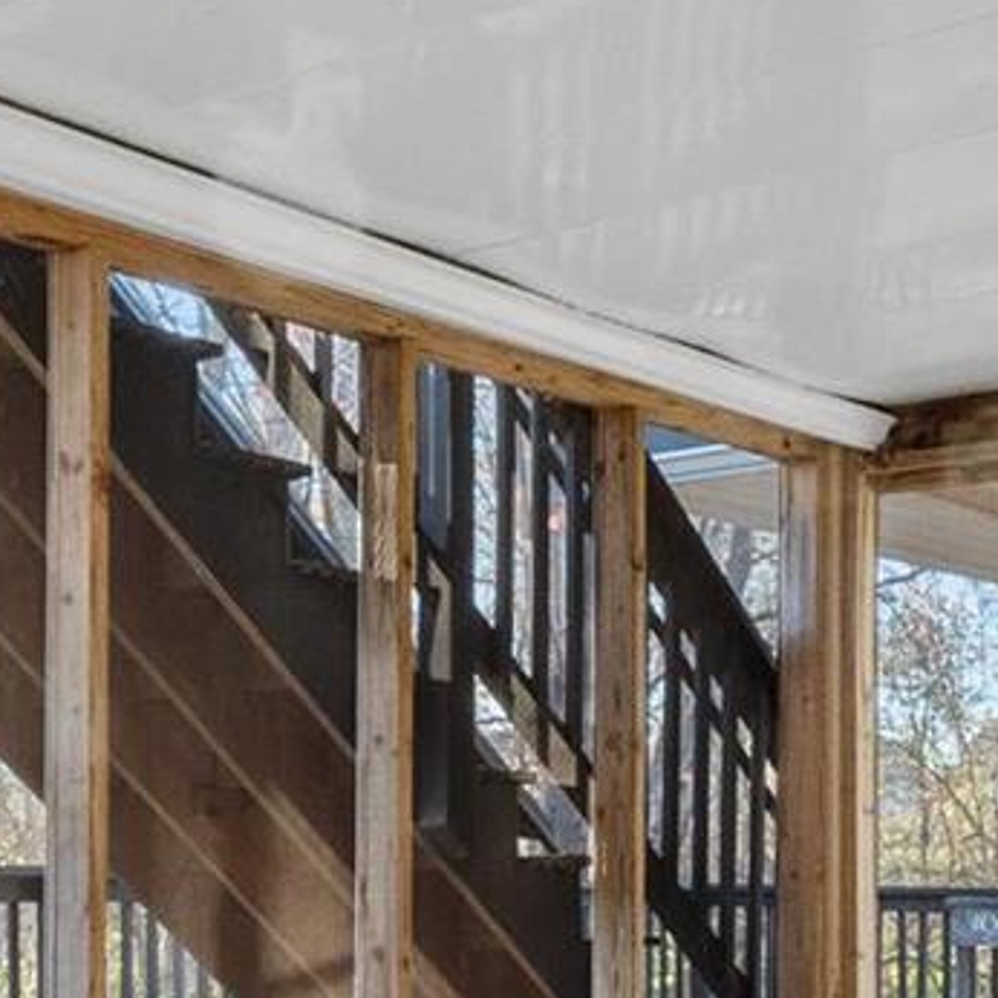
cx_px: 562
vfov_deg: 26.0
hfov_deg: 27.3
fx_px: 2055
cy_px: 971
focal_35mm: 63
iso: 400
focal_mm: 8
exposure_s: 1/15
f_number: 8
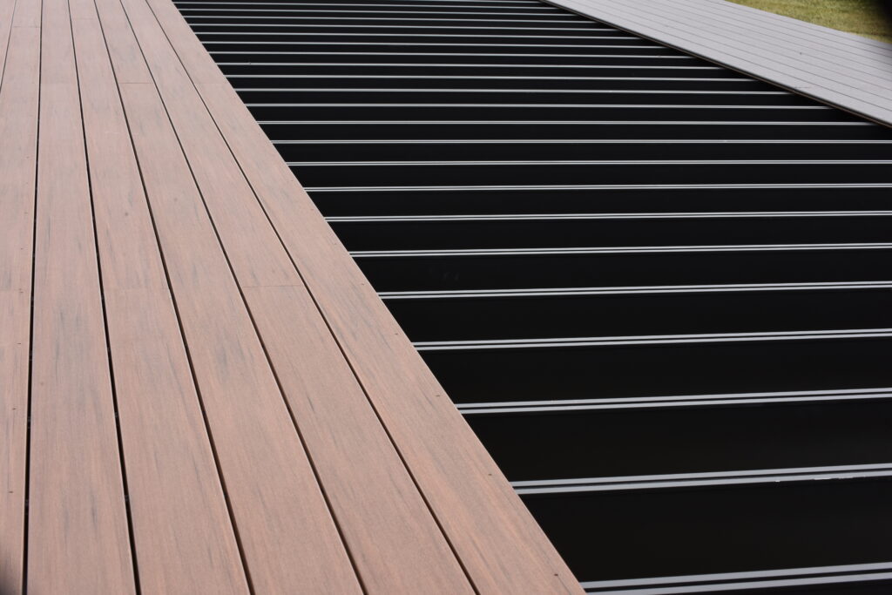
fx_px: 1735
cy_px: 298
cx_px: 446
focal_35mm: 70
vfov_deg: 19.5
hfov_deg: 28.8
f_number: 16
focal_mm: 70
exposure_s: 1/200
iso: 400
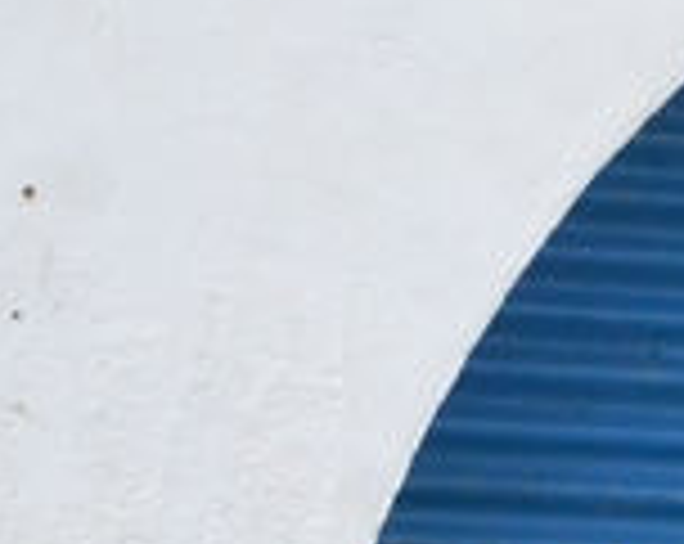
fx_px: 8708
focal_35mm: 431
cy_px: 946
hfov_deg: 4.4
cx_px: 1350
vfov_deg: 3.6
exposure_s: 1/1600
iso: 3200
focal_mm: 58
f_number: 10
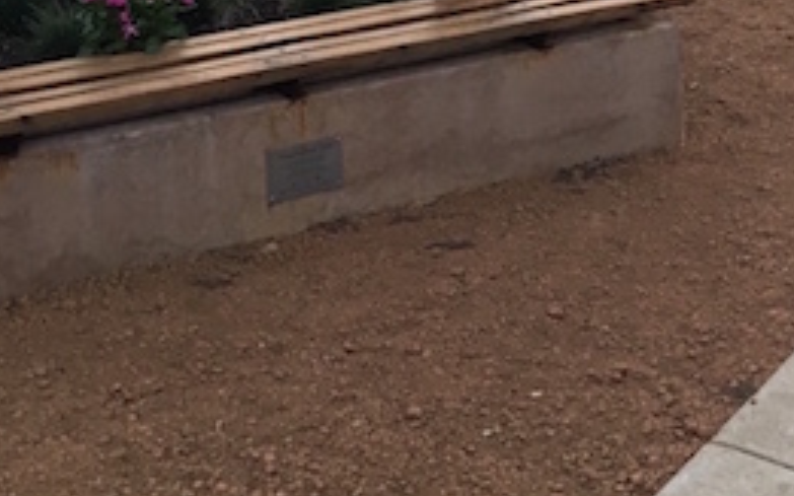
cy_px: -499
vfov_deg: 12.8
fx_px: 1925
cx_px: 403
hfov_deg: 23.3
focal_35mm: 89
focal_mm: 4.15
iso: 32
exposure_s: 1/33
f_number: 2.2
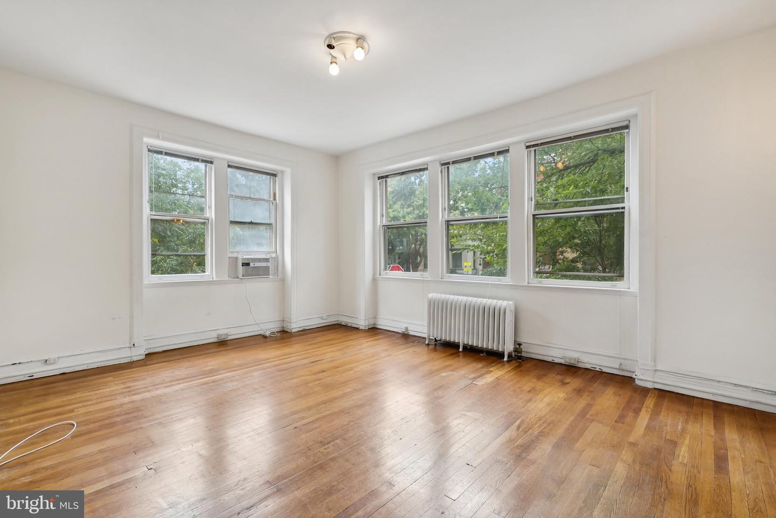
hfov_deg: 96.7
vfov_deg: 73.8
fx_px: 345
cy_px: 259
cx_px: 388
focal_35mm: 16
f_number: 7.1
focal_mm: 16
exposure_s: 1/50
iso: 640
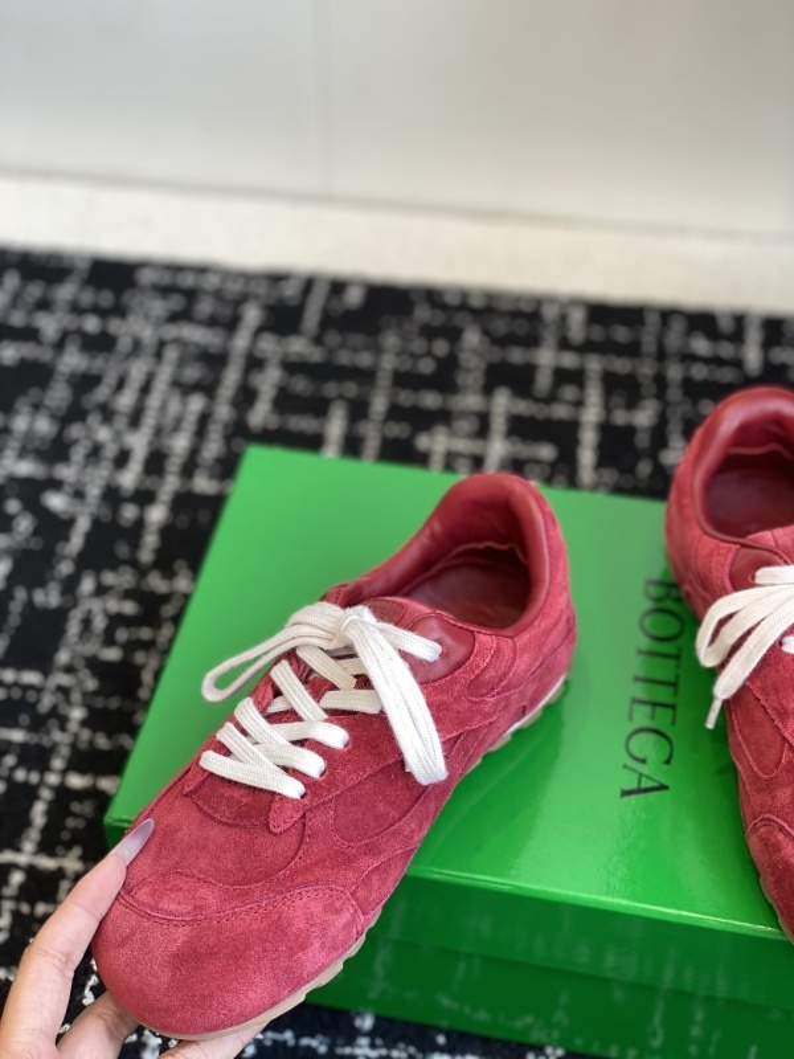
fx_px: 1590
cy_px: 530
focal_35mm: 52
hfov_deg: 28.0
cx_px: 397
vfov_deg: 36.8
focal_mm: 6
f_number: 2
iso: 40
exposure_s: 1/122
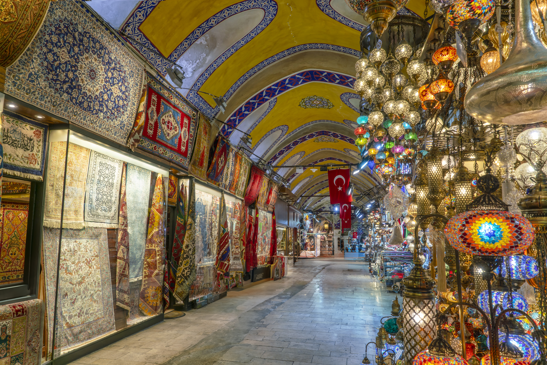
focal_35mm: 24
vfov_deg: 53.1
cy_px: 182
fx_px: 365
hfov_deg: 73.7
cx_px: 274
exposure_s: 1/6
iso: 100
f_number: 10
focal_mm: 24
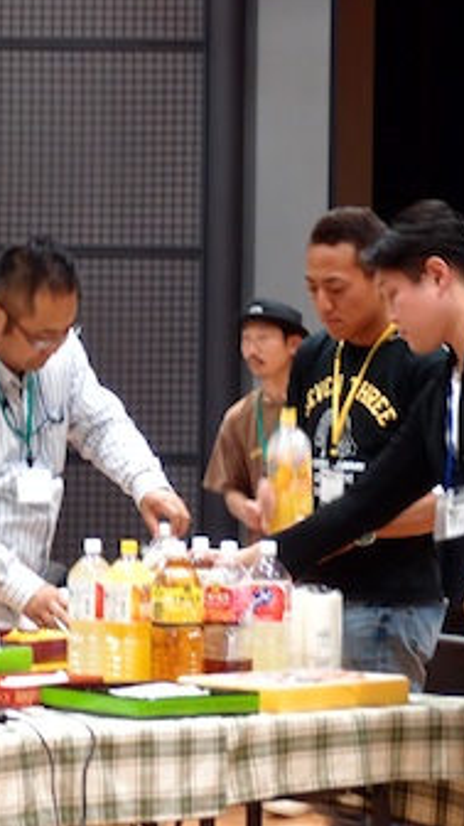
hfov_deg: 8.7
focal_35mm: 139
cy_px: 399
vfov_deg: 15.5
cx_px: -34
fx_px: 3040
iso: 200
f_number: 2.2
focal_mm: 18.15
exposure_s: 1/20
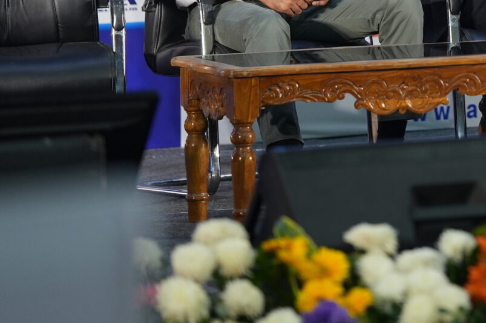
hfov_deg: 7.5
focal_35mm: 271
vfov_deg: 5.0
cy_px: -187
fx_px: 3658
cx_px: 688
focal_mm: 85
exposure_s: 1/250
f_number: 1.4
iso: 500
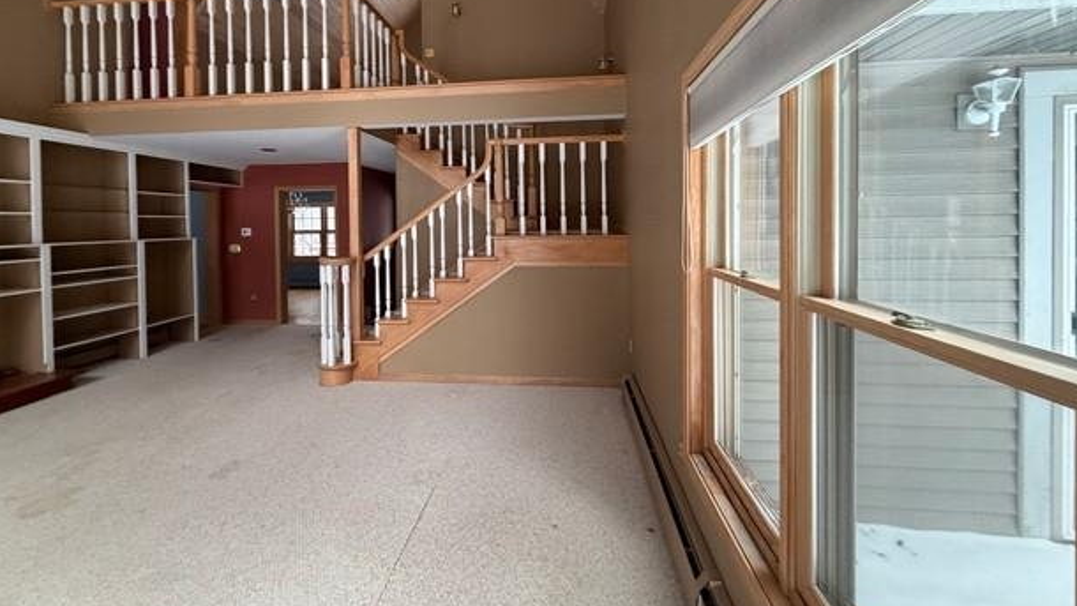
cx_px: 519
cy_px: 228
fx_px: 457
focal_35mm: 16
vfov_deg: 66.1
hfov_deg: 99.3
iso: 320
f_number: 2.2
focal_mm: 2.22
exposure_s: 1/69
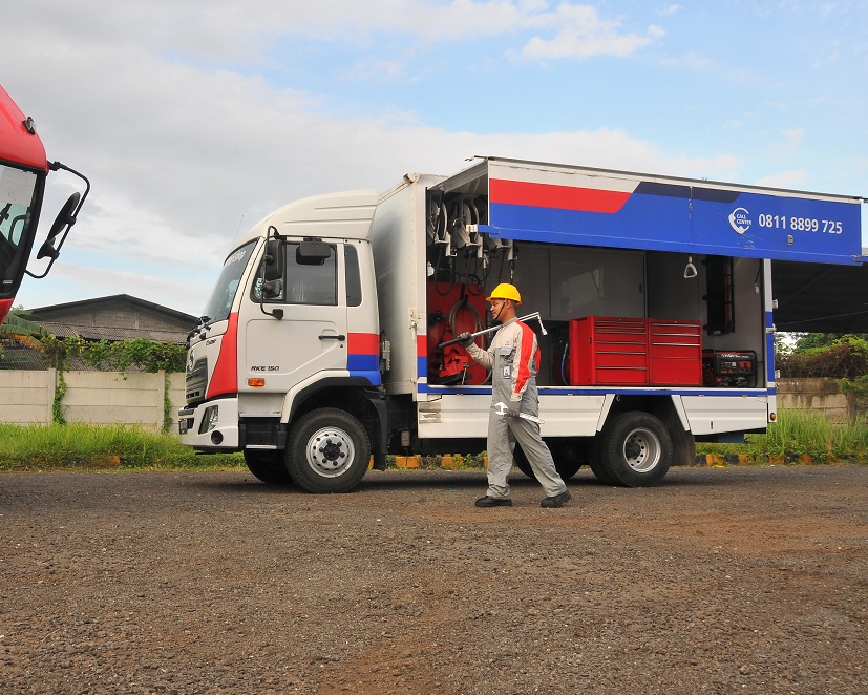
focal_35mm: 34
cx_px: 347
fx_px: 874
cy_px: 348
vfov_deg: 43.4
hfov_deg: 52.5
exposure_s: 1/30
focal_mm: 20
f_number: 13
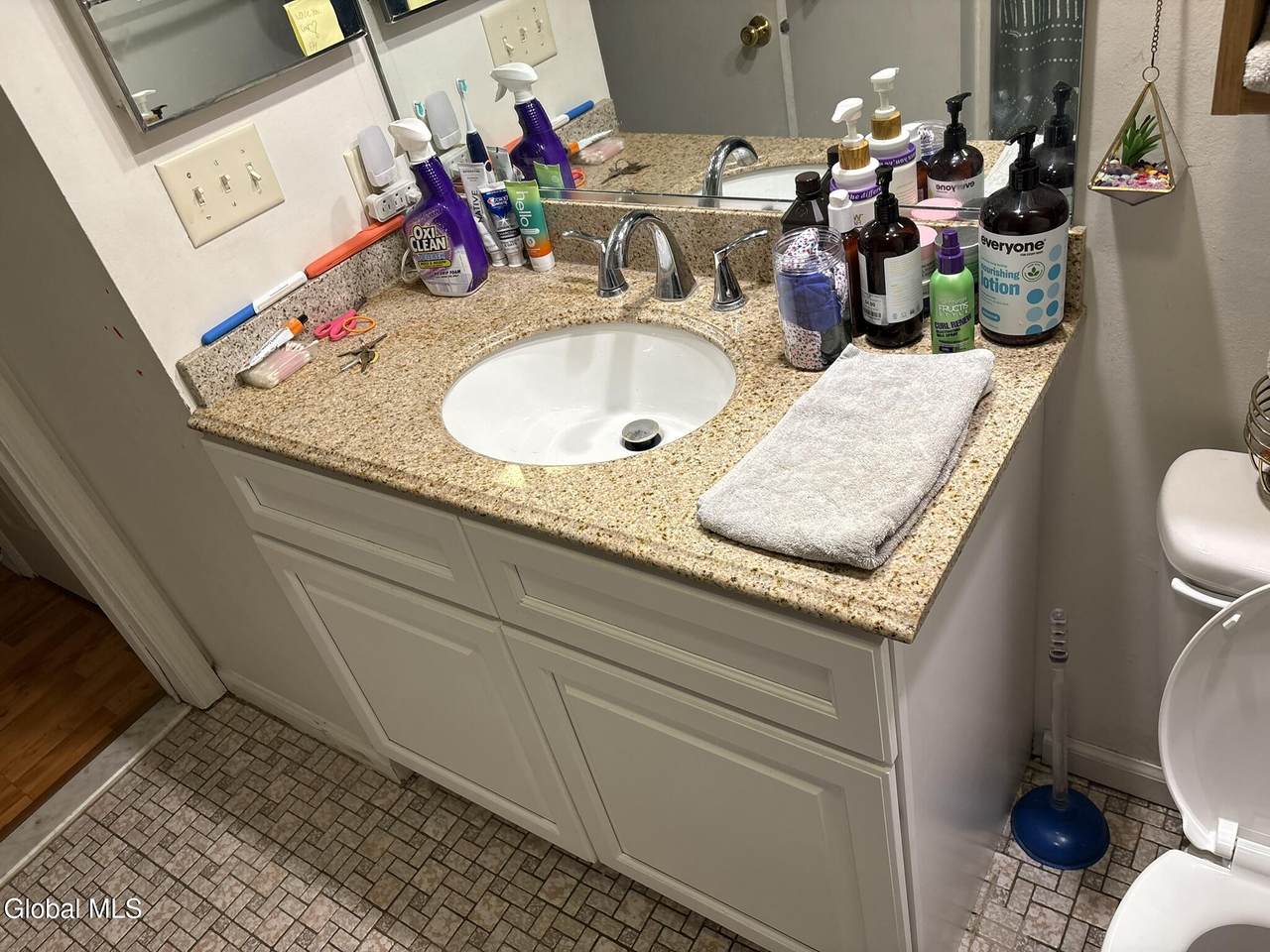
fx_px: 954
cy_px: 476
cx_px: 635
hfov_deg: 67.3
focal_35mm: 26
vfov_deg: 53.1
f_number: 1.6
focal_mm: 5.96
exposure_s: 1/60
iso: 64
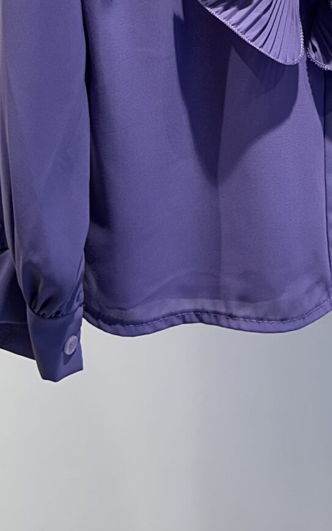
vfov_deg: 25.3
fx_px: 1085
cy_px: -67
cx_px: 357
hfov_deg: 16.9
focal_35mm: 75
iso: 64
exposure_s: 1/100
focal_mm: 6.86
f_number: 1.78
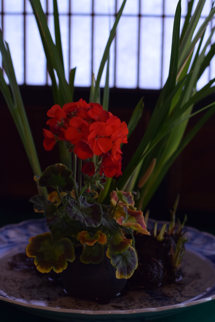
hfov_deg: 18.2
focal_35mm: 75
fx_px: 672
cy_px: 161
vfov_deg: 27.0
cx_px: 108
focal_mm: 50
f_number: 3.5
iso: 720
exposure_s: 1/80
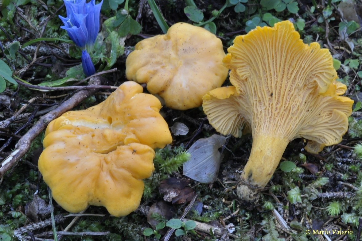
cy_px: 120
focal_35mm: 61
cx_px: 180
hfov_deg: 32.9
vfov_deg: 22.3
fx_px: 613
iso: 800
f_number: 22
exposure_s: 1/1.6
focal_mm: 40
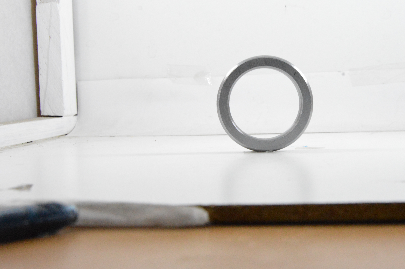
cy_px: 100
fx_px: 731
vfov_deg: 20.8
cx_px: 262
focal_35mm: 65
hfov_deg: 30.8
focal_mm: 30
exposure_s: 1/100
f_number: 8
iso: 3200
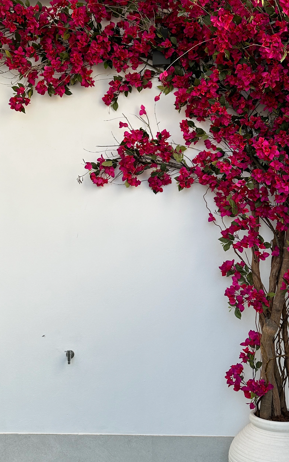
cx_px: 121
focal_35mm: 41
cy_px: 193
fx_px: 517
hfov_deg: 31.2
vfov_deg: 48.0
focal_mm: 6.86
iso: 80
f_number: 1.78
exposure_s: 1/843
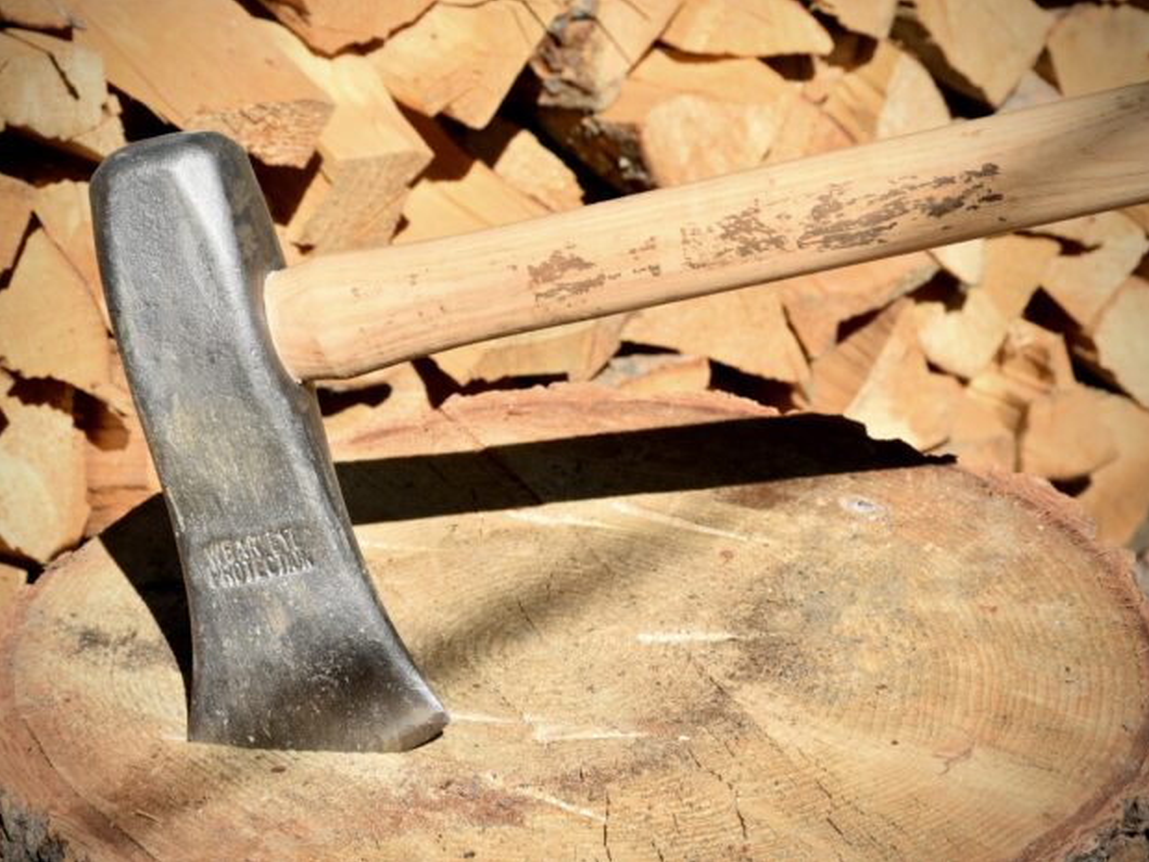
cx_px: 558
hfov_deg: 19.4
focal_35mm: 101
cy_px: 431
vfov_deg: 14.6
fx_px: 3352
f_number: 10
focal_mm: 62
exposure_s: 1/400
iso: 200
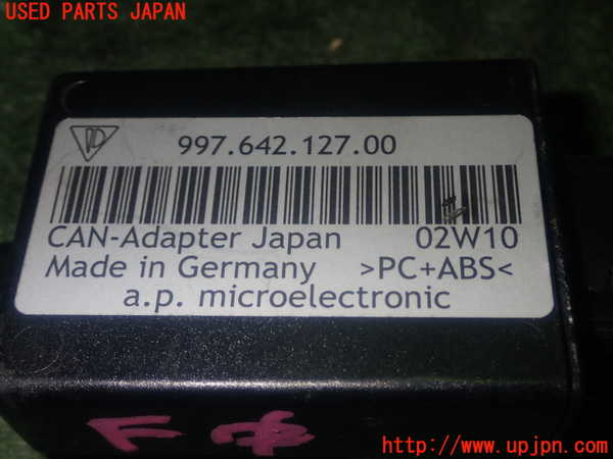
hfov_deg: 38.2
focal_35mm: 50
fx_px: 885
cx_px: 306
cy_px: 230
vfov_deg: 29.1
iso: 200
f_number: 9
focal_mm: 9.01
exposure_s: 1/50
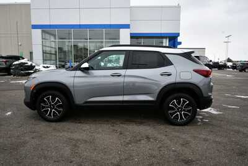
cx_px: 124
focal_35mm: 25
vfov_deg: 51.3
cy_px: 83
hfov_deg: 71.5
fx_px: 172
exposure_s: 1/250
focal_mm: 17
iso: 200
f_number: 5.6
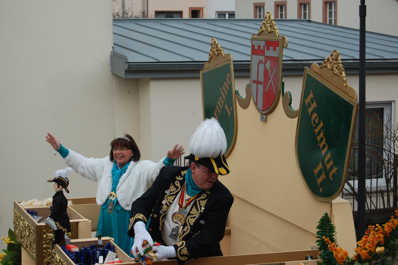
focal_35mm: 82
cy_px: 132
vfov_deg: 16.5
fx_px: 911
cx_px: 199
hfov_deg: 24.6
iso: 200
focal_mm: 55
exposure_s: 1/160
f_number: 6.3
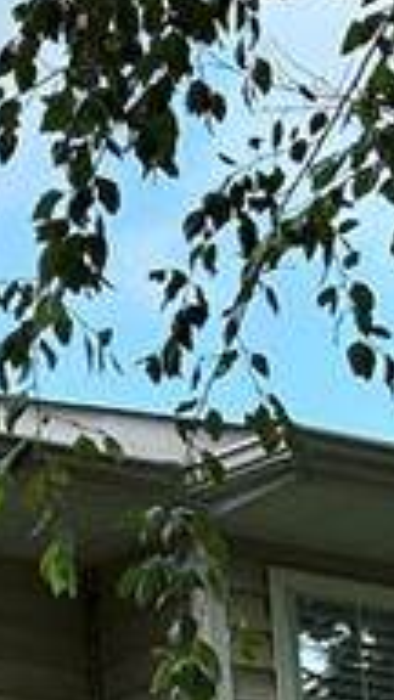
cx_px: -376
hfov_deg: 5.7
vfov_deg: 10.3
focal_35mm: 209
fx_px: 3882
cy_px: 627
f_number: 1.78
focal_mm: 6.86
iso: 64
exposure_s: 1/2070
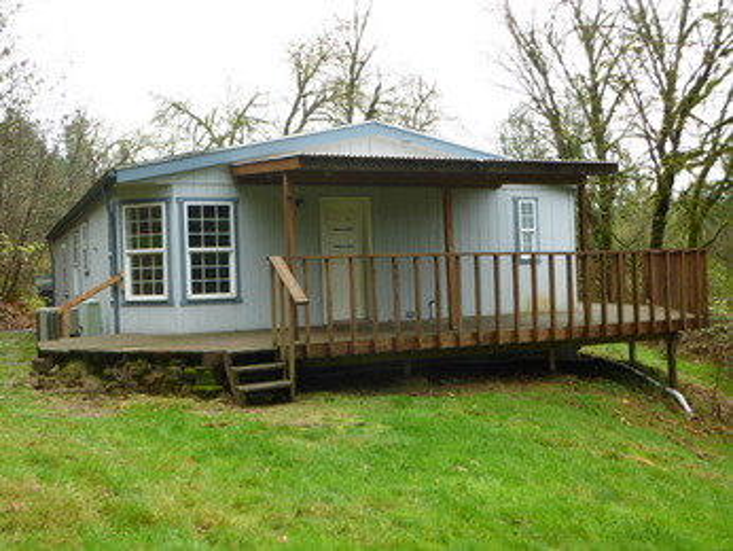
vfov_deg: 39.7
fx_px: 763
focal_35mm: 36
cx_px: 366
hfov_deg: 51.3
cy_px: 276
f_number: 3.6
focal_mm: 6.5
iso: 160
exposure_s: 1/60
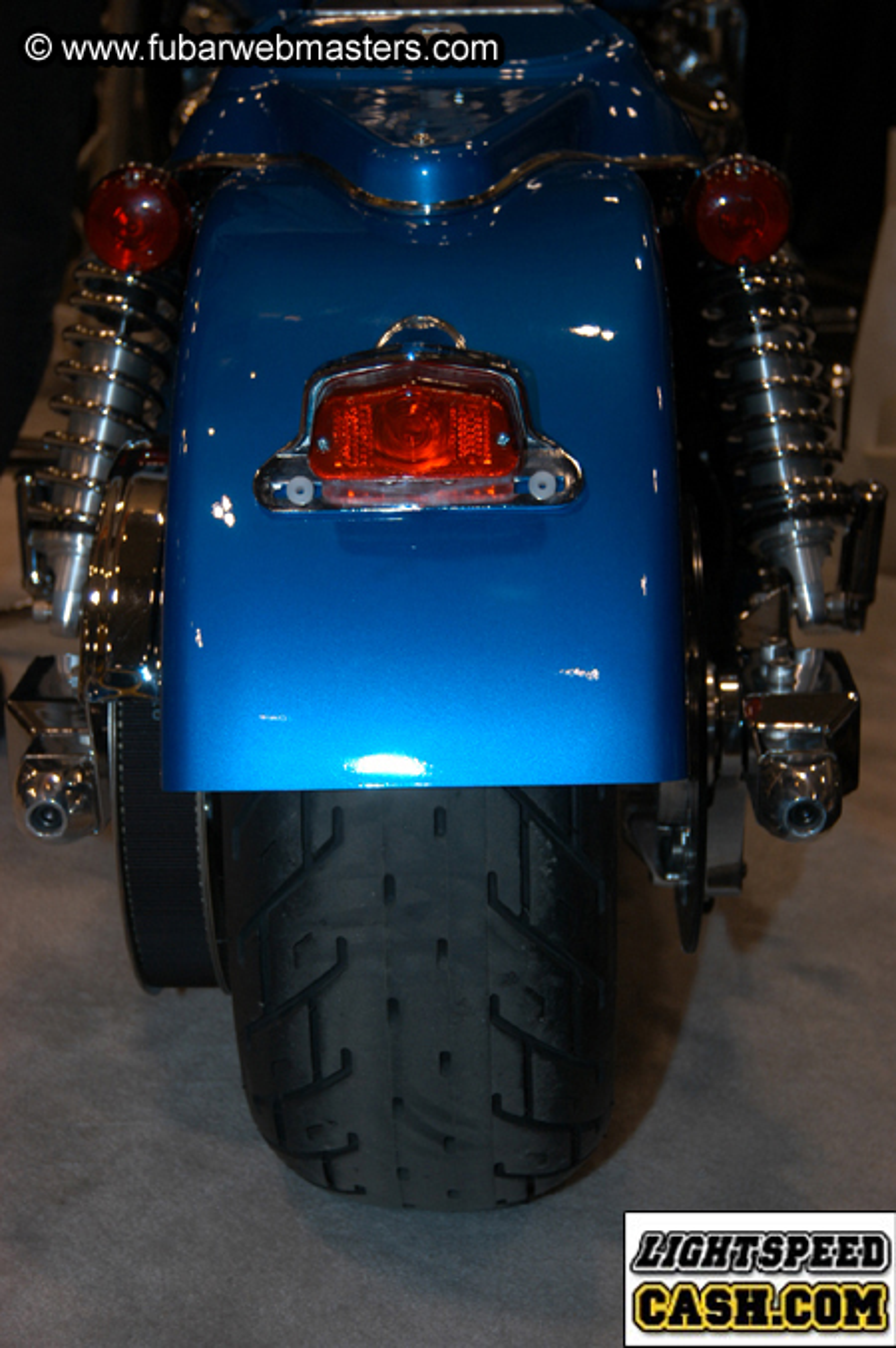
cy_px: 674
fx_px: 2525
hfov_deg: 20.1
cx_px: 448
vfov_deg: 29.9
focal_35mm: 68
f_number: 5
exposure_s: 1/60
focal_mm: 45
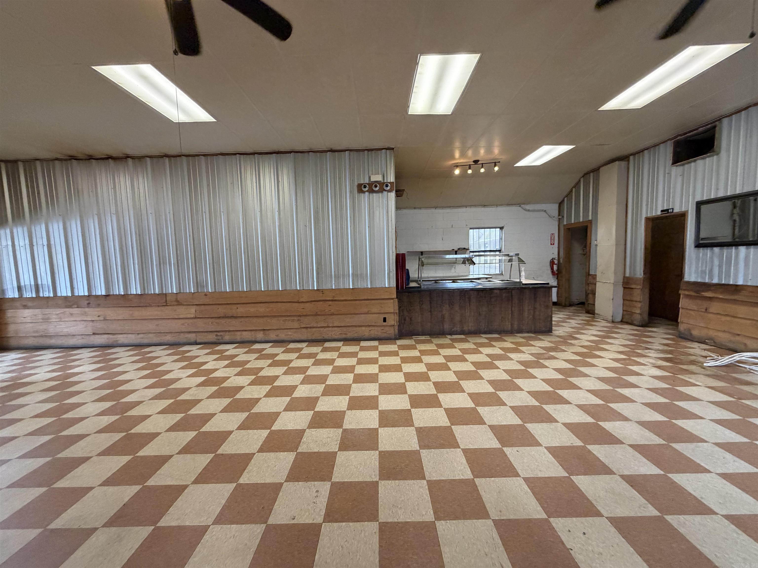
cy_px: 284
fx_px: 307
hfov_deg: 102.1
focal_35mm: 14
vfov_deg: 85.7
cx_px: 379
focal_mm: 2.22
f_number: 2.2
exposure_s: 1/95
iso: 320
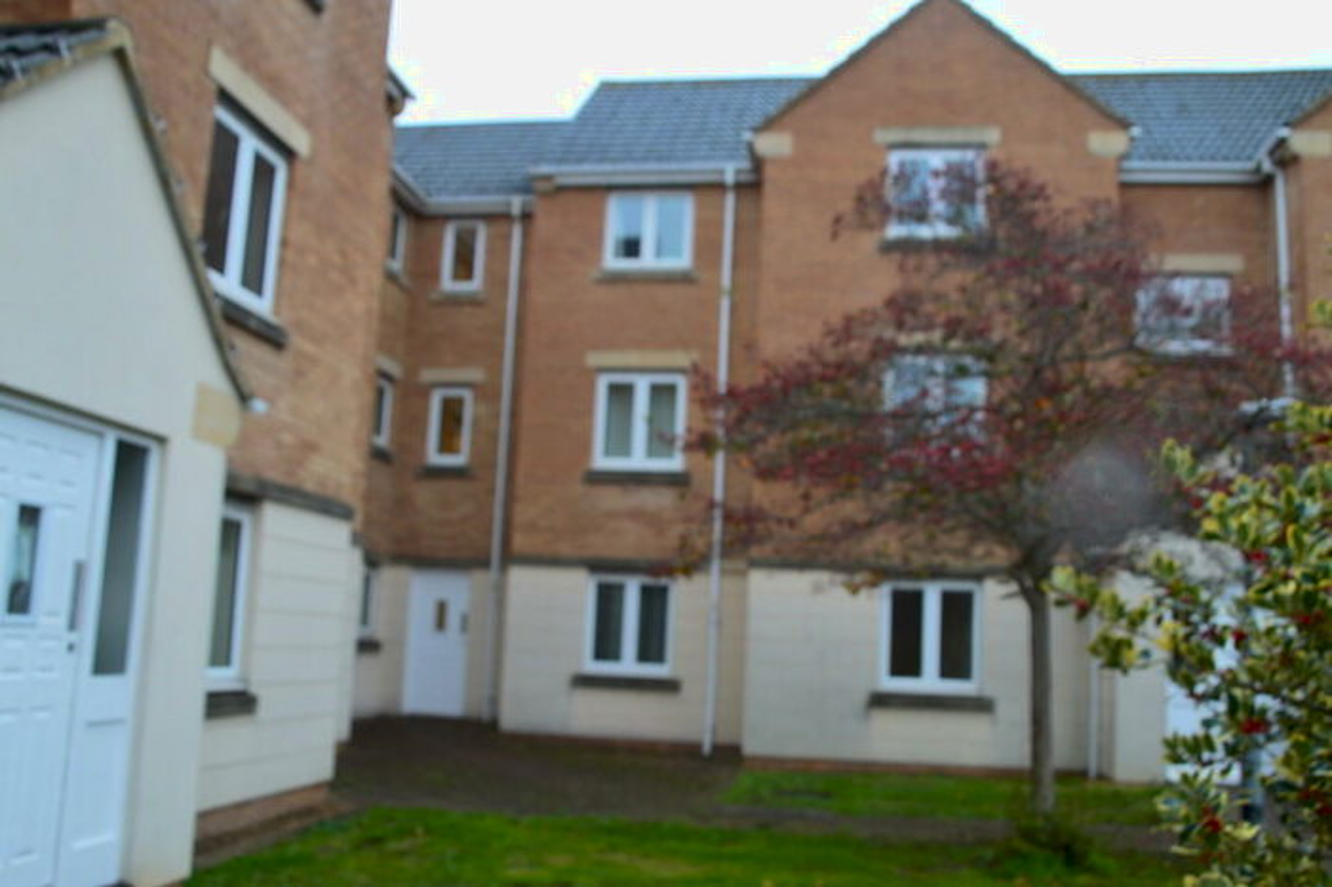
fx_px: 1220
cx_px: 666
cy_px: 444
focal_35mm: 33
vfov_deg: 39.9
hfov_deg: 57.2
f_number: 7.1
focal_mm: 22
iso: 400
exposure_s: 1/30
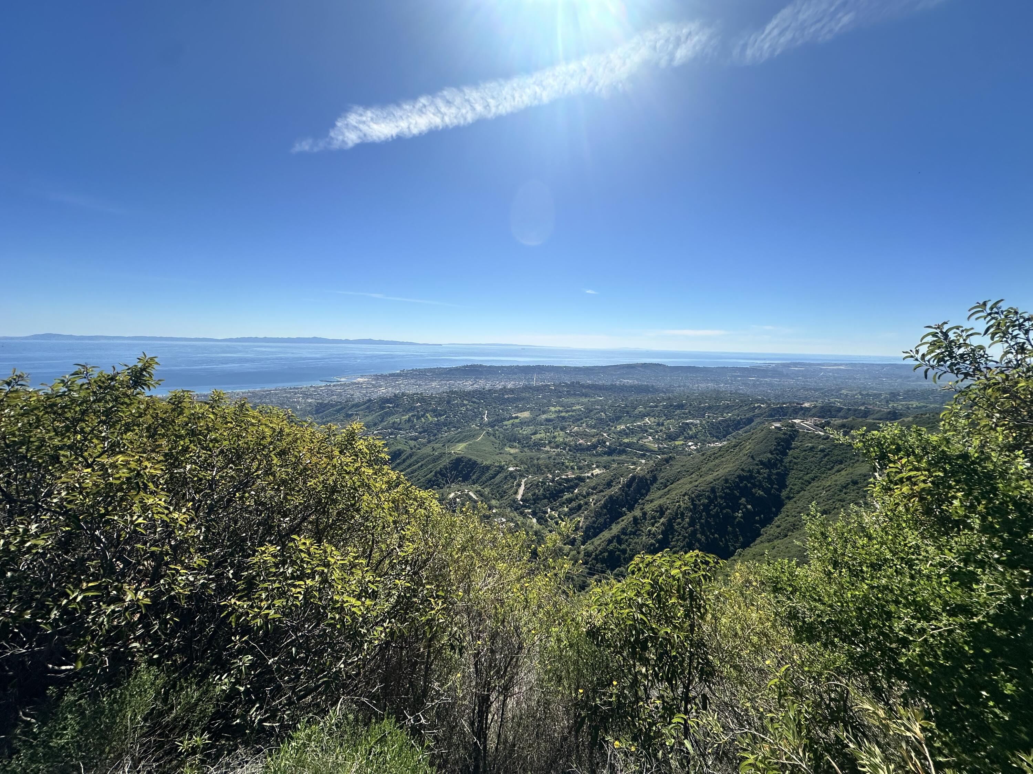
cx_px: 516
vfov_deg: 85.7
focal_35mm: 14
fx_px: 418
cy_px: 387
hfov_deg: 102.1
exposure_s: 1/3401
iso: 40
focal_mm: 2.22
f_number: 2.2
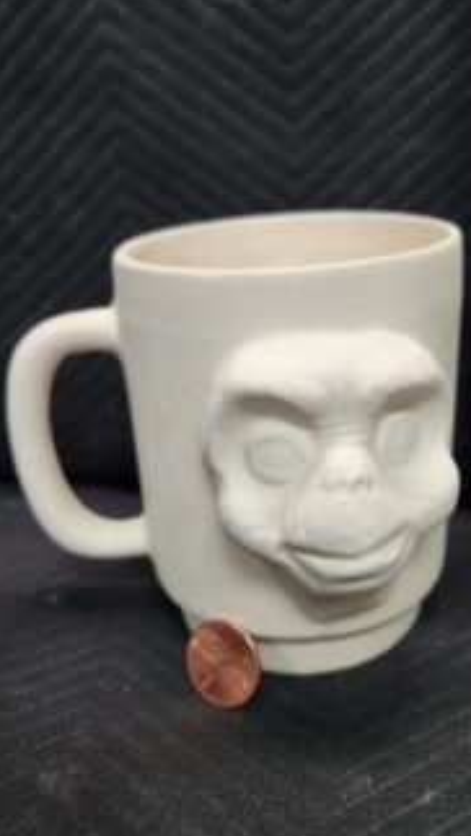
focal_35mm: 31
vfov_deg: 62.5
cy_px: 380
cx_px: 279
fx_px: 687
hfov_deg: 37.7
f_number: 1.8
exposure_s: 1/120
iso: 200
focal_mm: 5.4
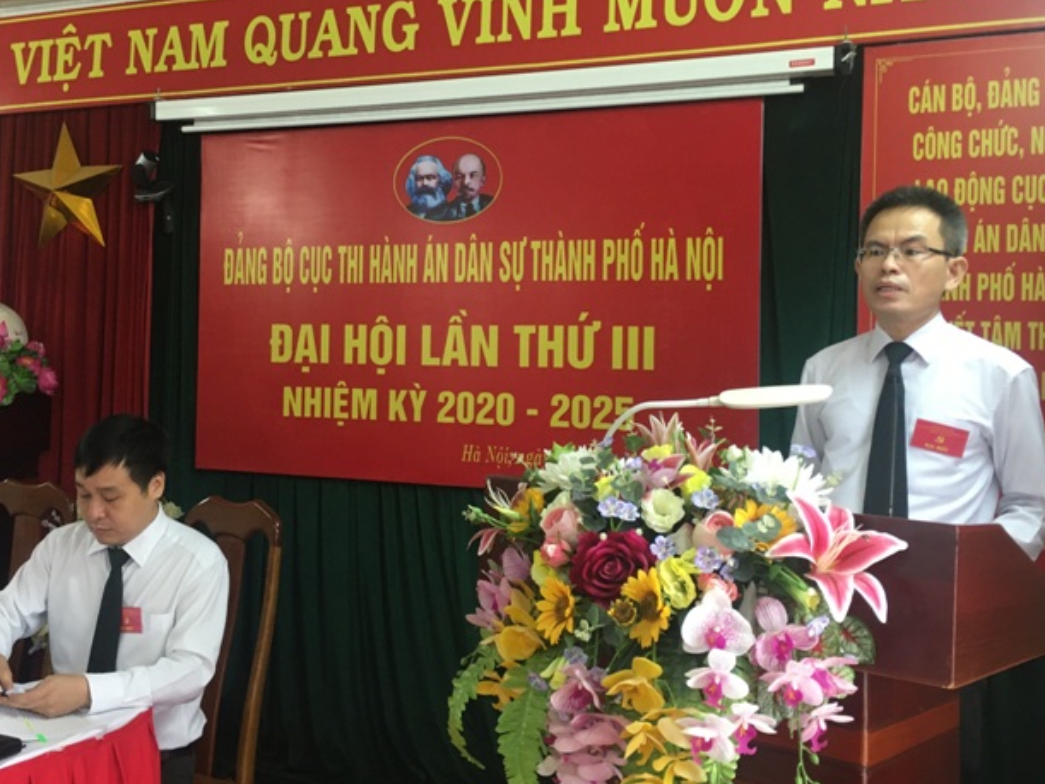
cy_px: 313
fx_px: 1147
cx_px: 489
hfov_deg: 49.0
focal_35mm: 38
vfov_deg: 37.6
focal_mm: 4.15
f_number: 2.2
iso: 125
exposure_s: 1/33
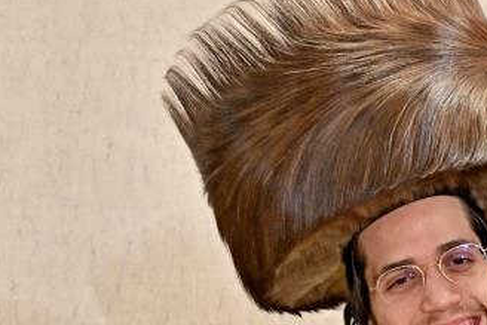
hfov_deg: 18.0
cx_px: 625
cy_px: 309
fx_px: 1435
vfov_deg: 12.8
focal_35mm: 106
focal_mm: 34
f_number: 4
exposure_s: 1/160
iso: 1600
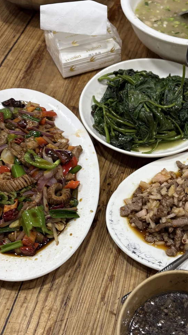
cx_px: 144
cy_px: 197
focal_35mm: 42
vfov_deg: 48.1
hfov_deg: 27.9
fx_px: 372
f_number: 1.6
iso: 80
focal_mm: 5.96
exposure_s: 1/50
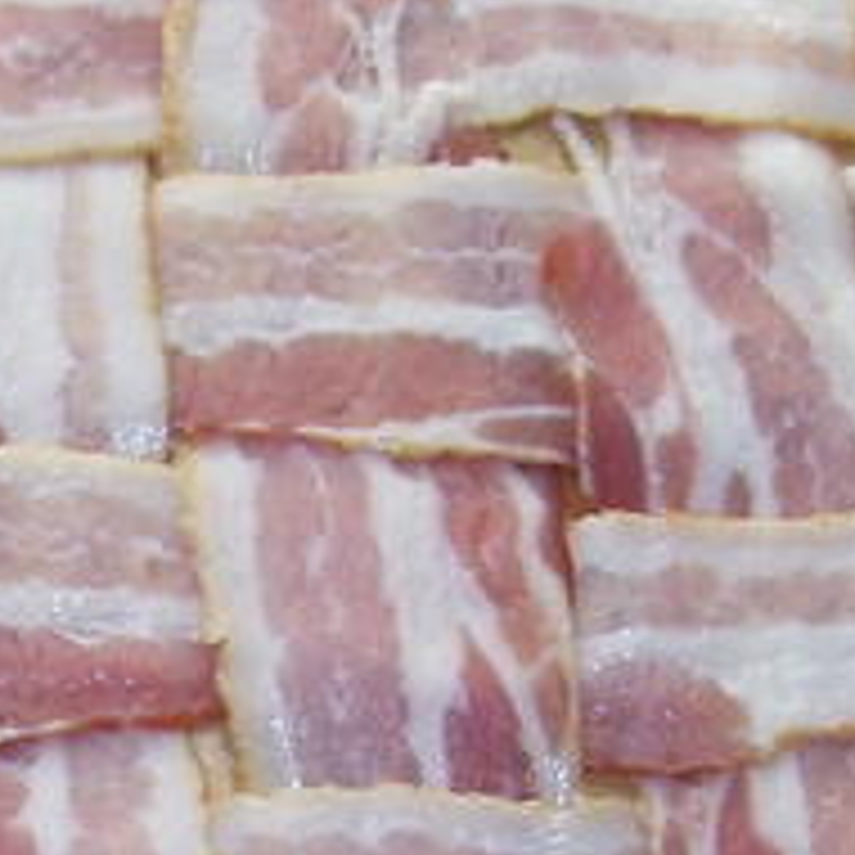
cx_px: -45
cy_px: 1118
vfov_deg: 11.0
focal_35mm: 155
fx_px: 4331
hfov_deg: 11.1
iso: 80
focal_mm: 6
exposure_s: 1/60
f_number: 2.7
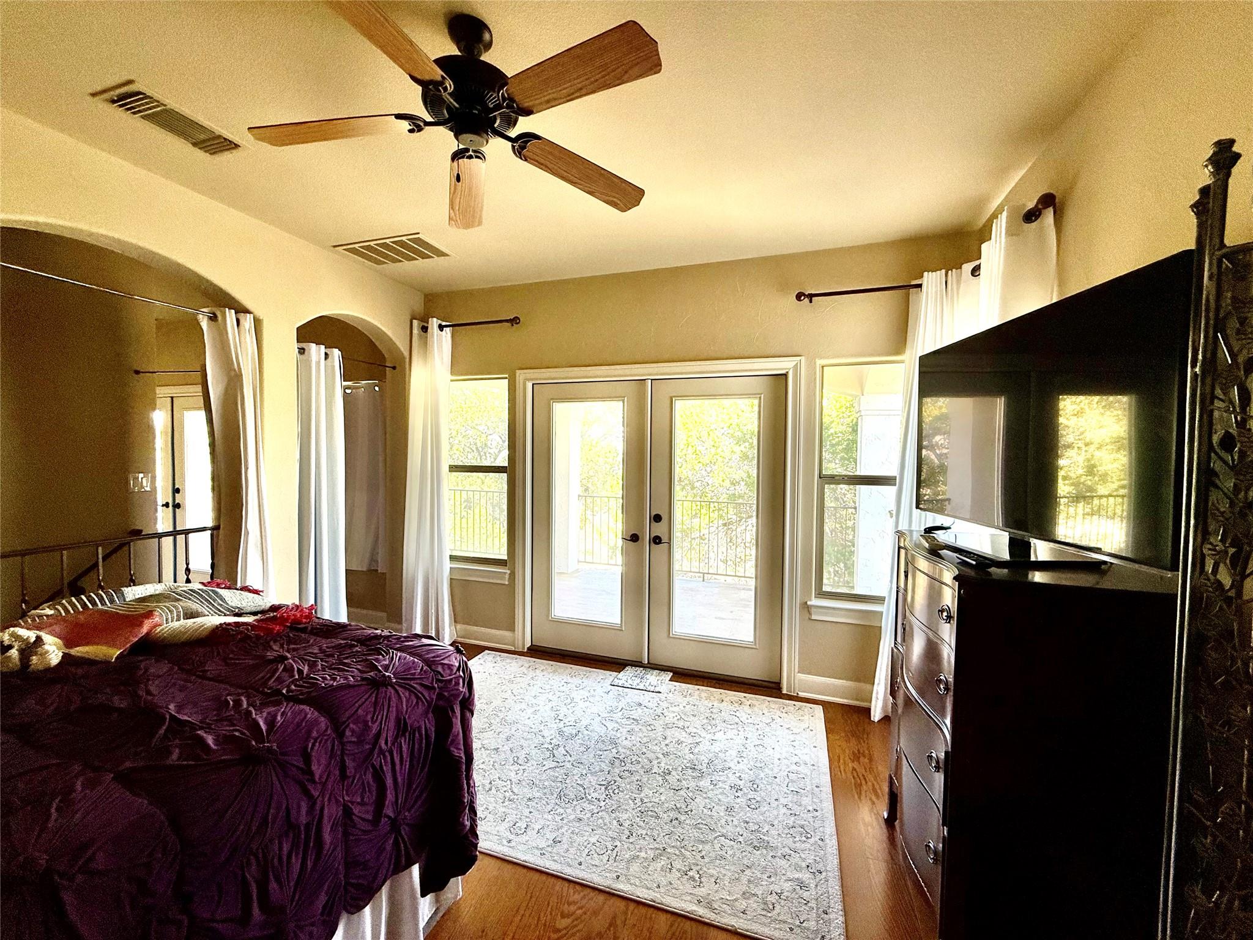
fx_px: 507
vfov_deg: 85.7
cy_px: 470
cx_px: 626
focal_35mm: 14
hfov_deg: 102.1
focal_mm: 2.22
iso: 80
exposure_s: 1/99
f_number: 2.2
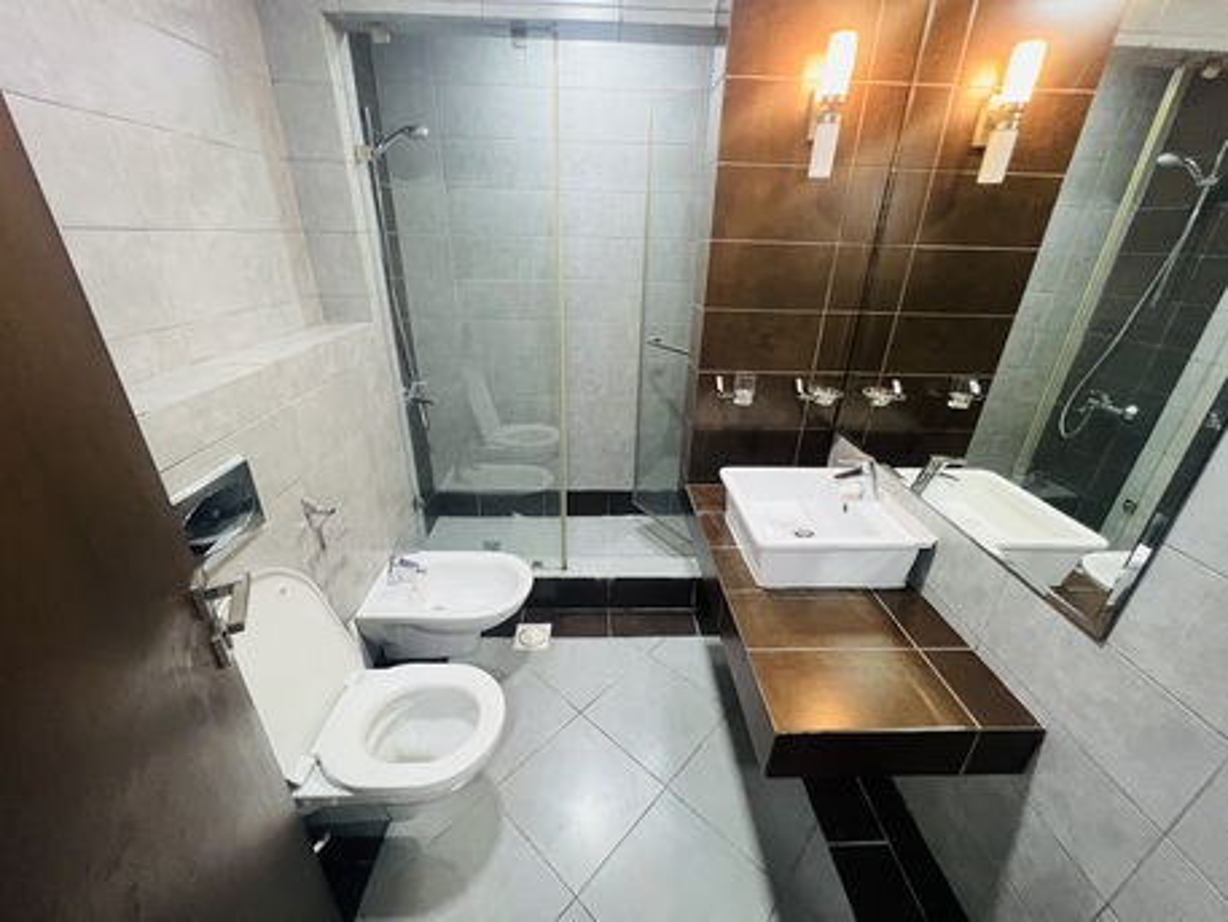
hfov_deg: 106.2
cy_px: 461
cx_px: 614
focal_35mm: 13
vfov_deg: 89.9
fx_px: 461
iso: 400
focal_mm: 1.57
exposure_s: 1/50
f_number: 1.8
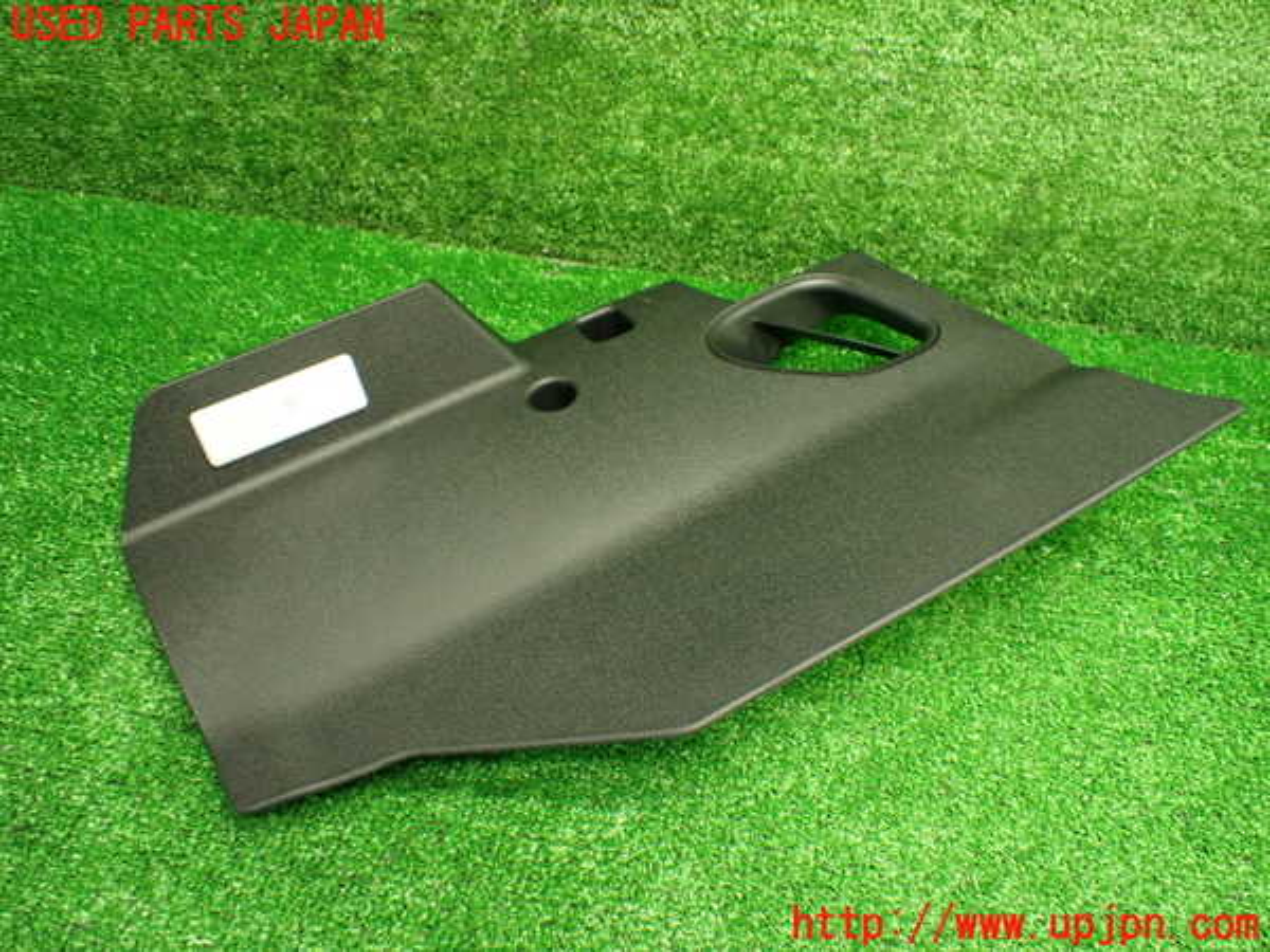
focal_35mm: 30
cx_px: 635
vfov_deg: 46.8
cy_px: 476
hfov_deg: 60.0
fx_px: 1101
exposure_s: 1/80
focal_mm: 5.4
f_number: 2.3
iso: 800
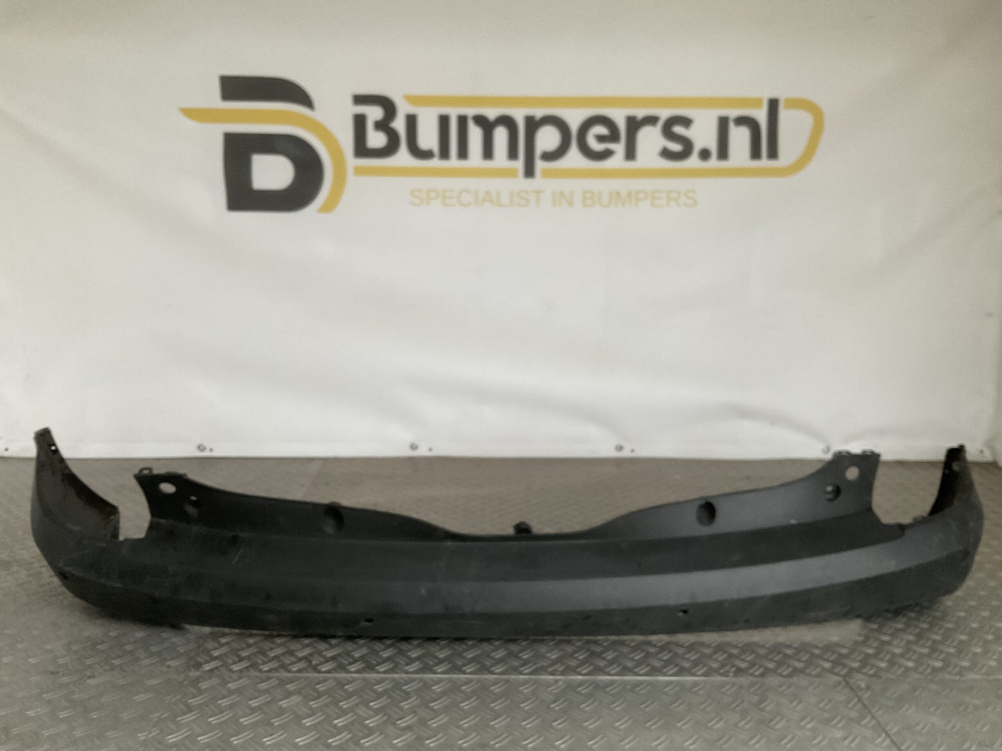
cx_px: 501
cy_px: 376
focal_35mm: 29
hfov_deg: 61.7
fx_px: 839
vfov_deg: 48.2
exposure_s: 1/60
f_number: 1.8
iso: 250
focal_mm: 3
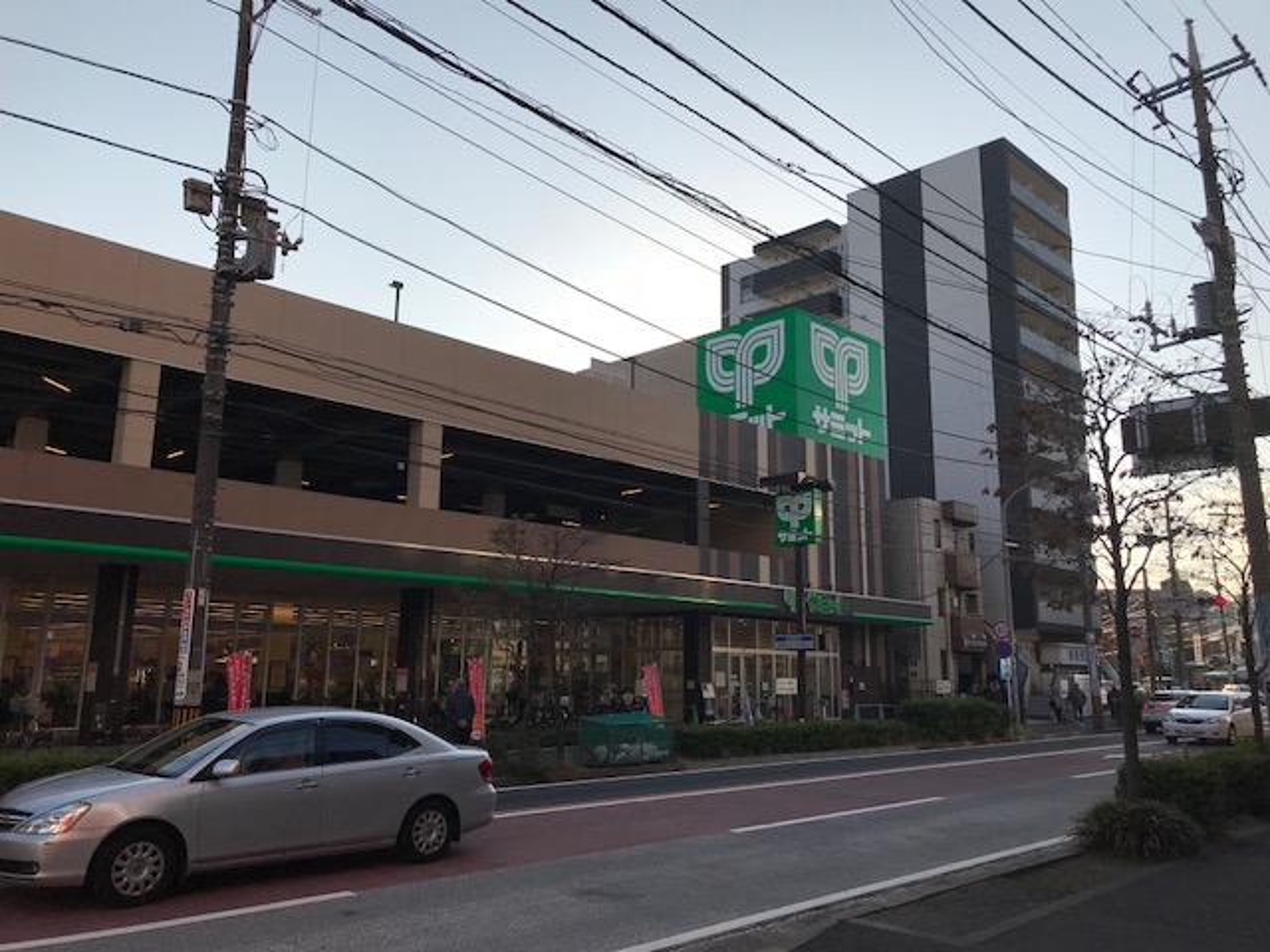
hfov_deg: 63.4
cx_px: 635
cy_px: 476
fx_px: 1027
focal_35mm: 28
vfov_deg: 49.7
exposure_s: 1/3195
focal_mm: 3.99
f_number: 1.8
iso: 20
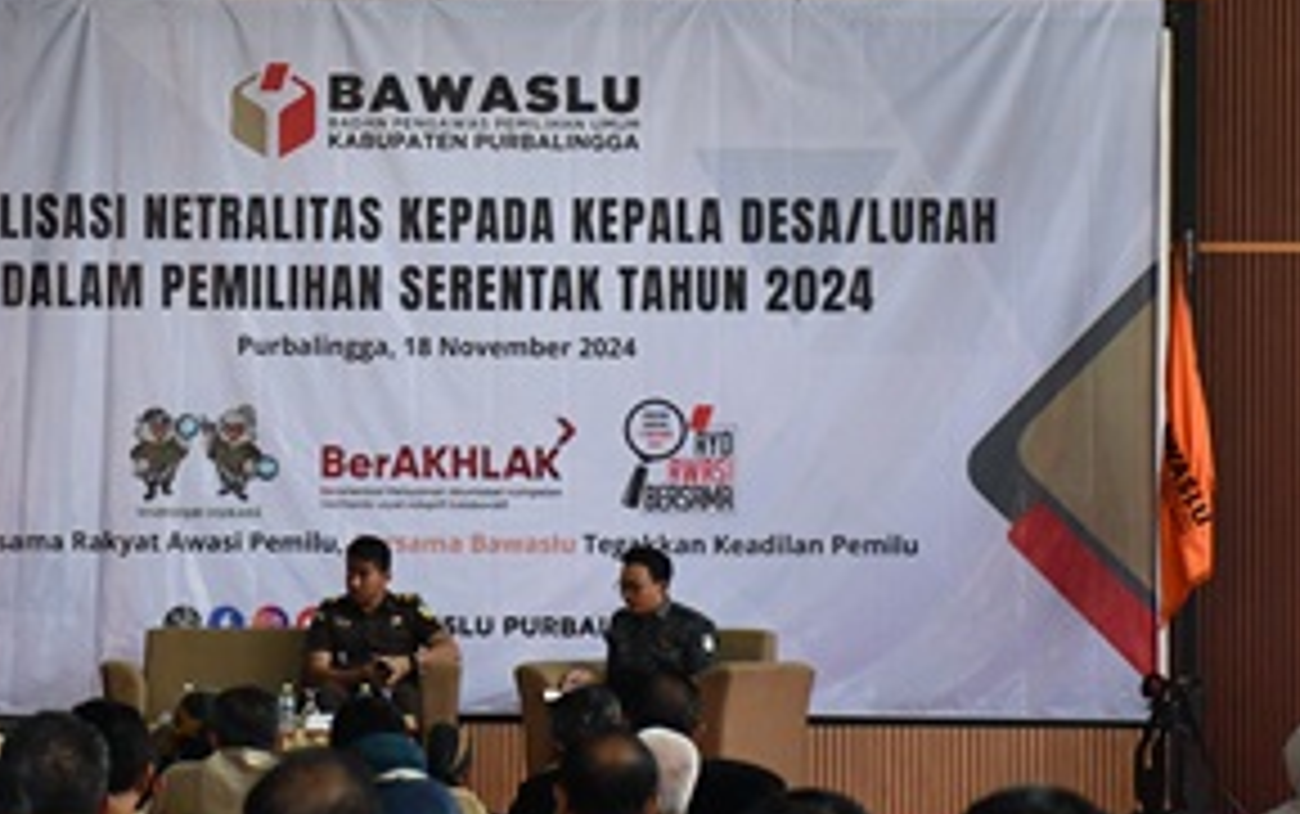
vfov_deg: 5.6
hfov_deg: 8.9
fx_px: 8331
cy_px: 322
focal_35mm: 235
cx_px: 459
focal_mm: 80
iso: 2200
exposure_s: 1/250
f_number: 5.3
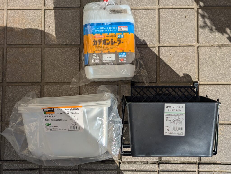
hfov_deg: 39.6
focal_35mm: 48
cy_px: 87
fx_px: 321
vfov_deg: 30.3
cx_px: 116
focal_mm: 6.81
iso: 43
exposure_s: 1/3802
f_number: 1.85
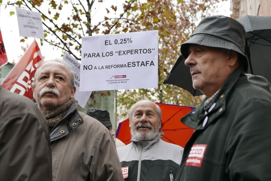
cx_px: 136
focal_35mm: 60
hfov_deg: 33.4
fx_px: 452
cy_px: 90
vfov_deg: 22.7
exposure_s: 1/160
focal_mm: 27.2
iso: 200
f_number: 2.8
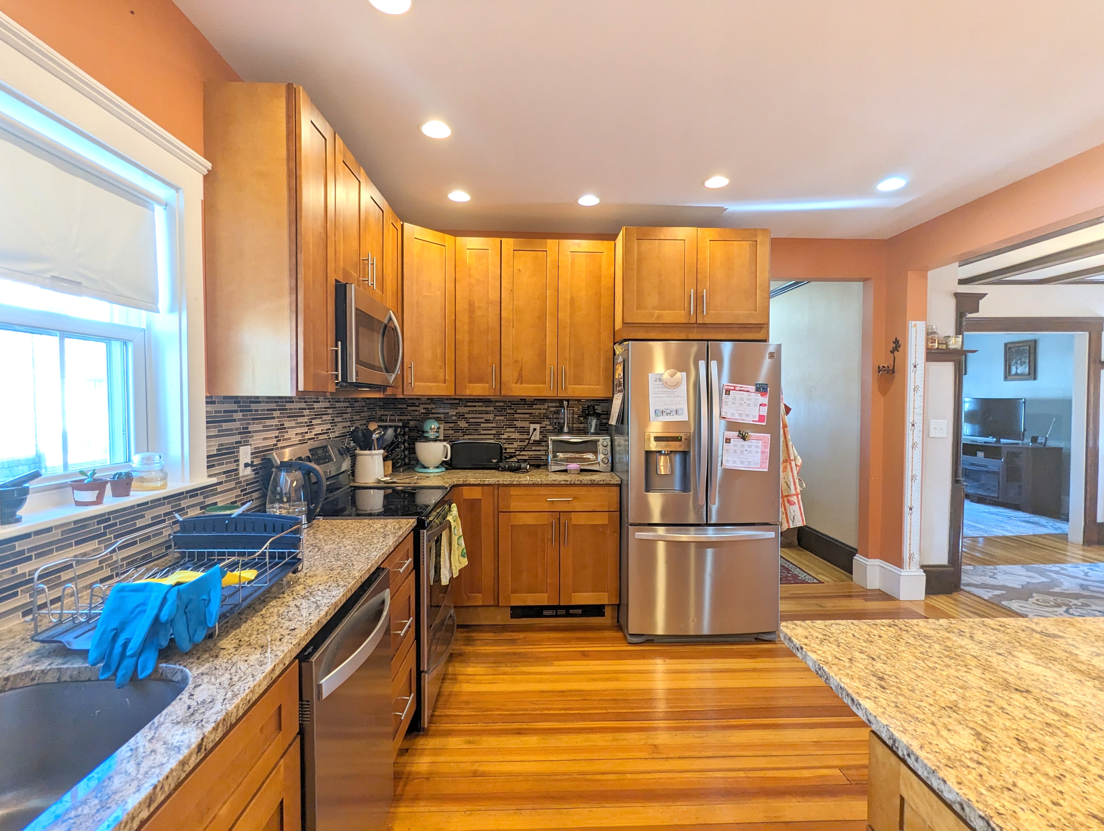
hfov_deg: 94.4
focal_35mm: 16
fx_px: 511
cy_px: 416
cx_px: 552
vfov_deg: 78.2
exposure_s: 1/120
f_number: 2.2
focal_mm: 2.35
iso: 261
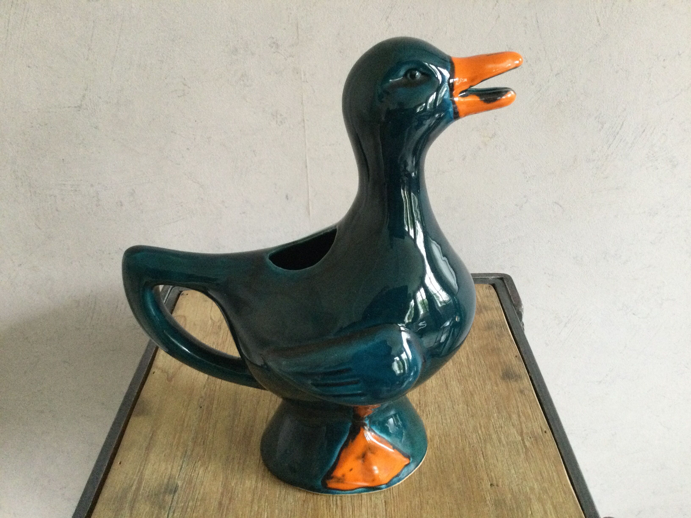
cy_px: 259
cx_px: 346
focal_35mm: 31
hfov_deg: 58.4
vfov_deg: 45.4
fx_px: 619
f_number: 2.4
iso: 200
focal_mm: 3.3
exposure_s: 1/25
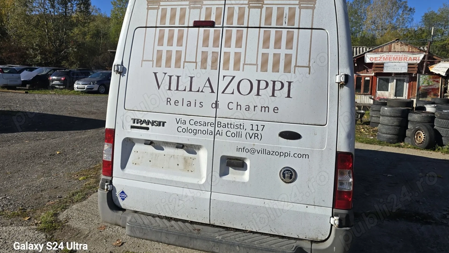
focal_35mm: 26
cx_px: 224
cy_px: 98
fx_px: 310
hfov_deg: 71.9
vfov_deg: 44.1
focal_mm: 6.3
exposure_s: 1/1179
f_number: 1.7
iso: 12
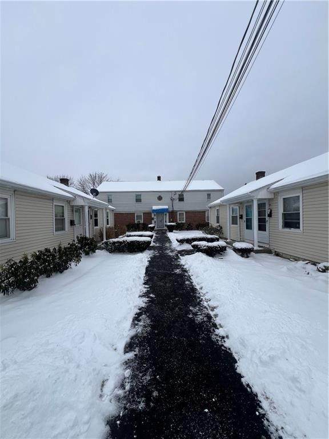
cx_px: 164
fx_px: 165
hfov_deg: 89.9
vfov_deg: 106.2
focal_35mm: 13
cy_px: 220
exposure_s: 1/1376
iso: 32
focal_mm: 1.57
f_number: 1.8
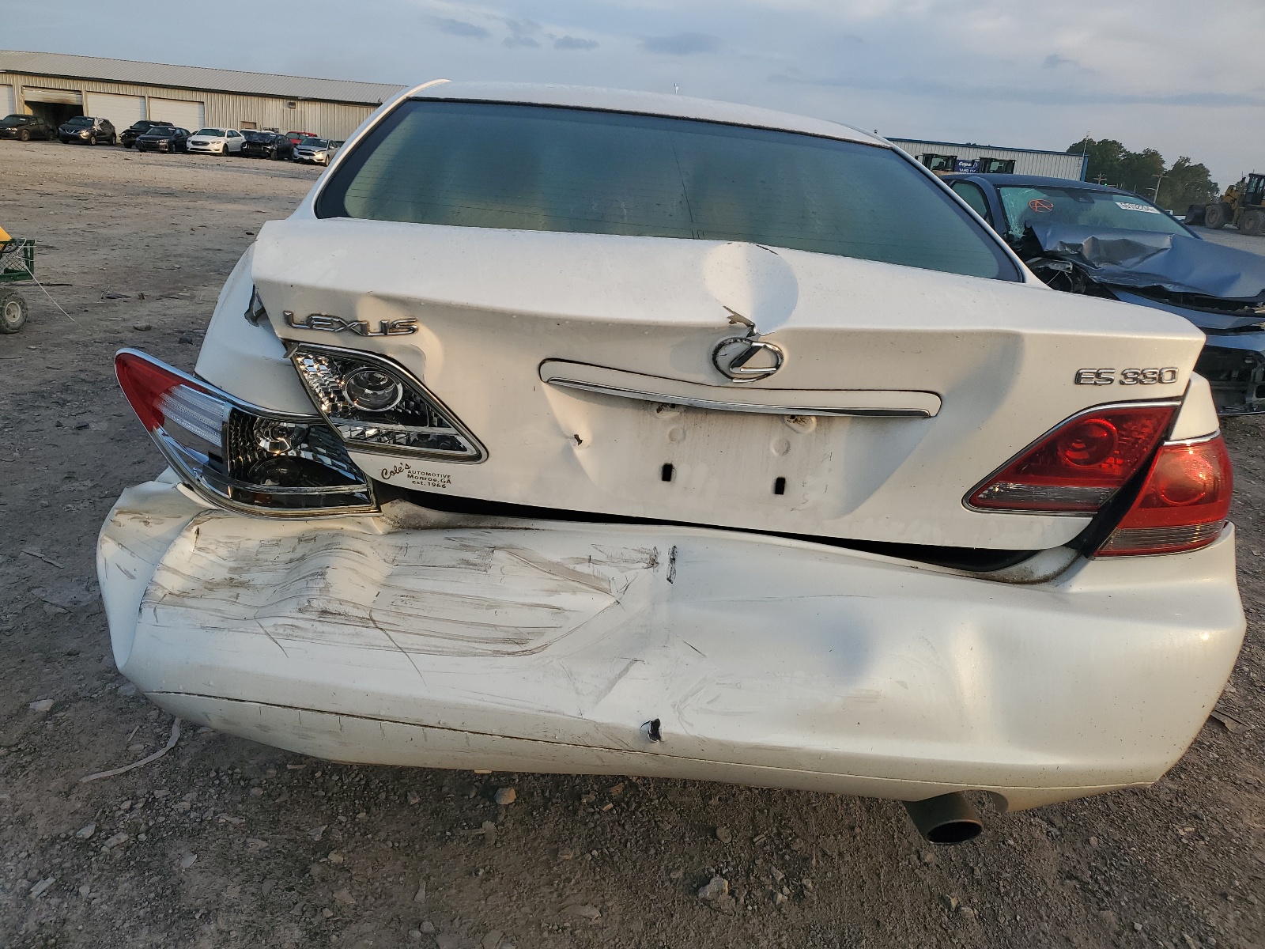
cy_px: 474
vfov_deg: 53.1
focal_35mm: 26
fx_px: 950
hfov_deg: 67.3
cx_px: 632
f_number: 1.5
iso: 50
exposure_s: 1/833
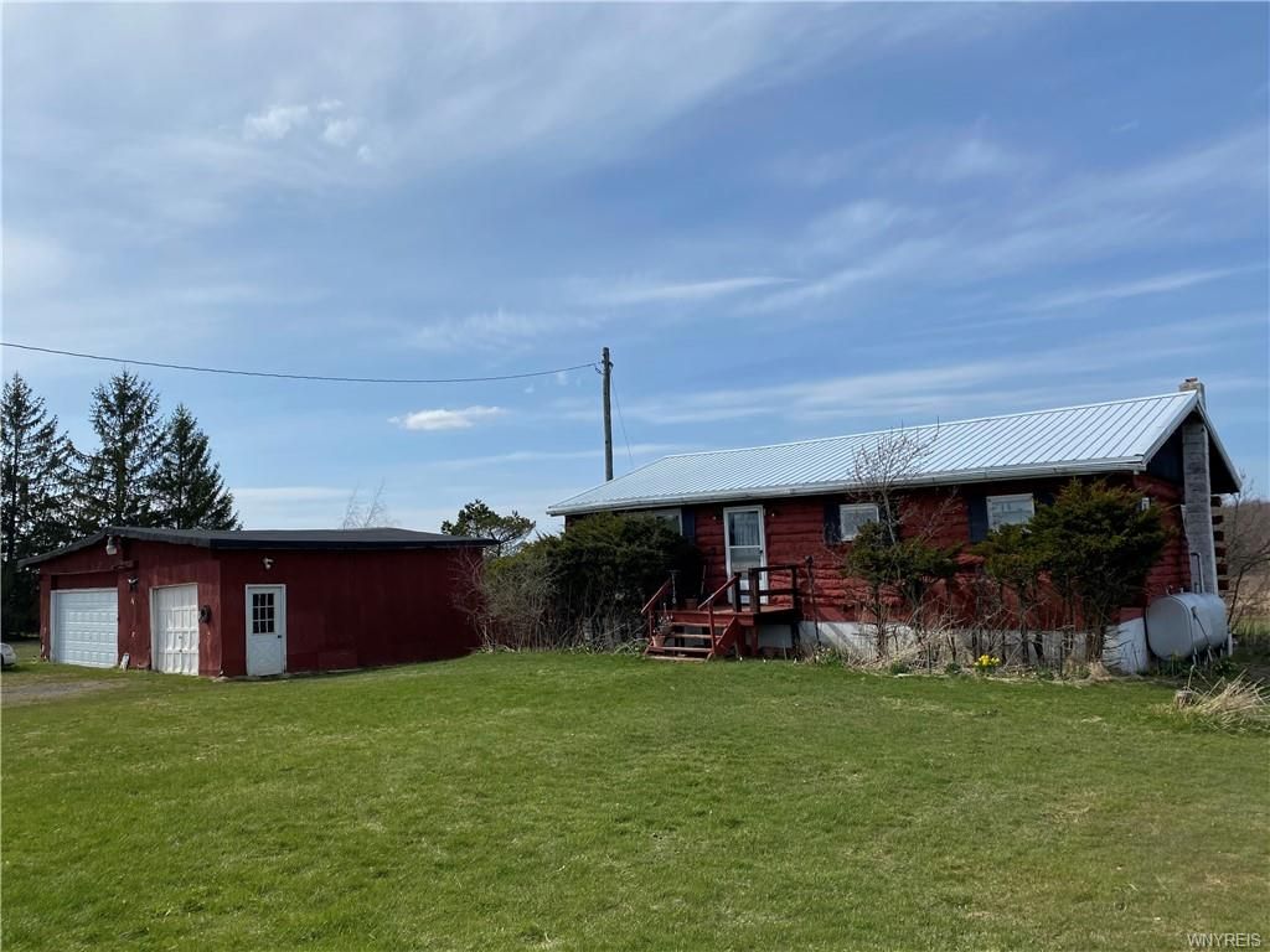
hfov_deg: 67.3
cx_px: 635
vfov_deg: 53.1
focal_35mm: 26
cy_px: 476
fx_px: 954
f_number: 1.8
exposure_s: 1/4630
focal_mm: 4.25
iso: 32
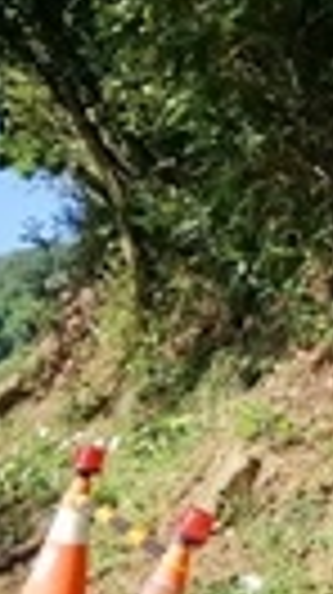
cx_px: 792
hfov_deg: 8.6
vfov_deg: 16.6
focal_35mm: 129
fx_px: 2030
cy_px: 270
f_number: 2.2
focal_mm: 3.81
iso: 50
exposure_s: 1/600
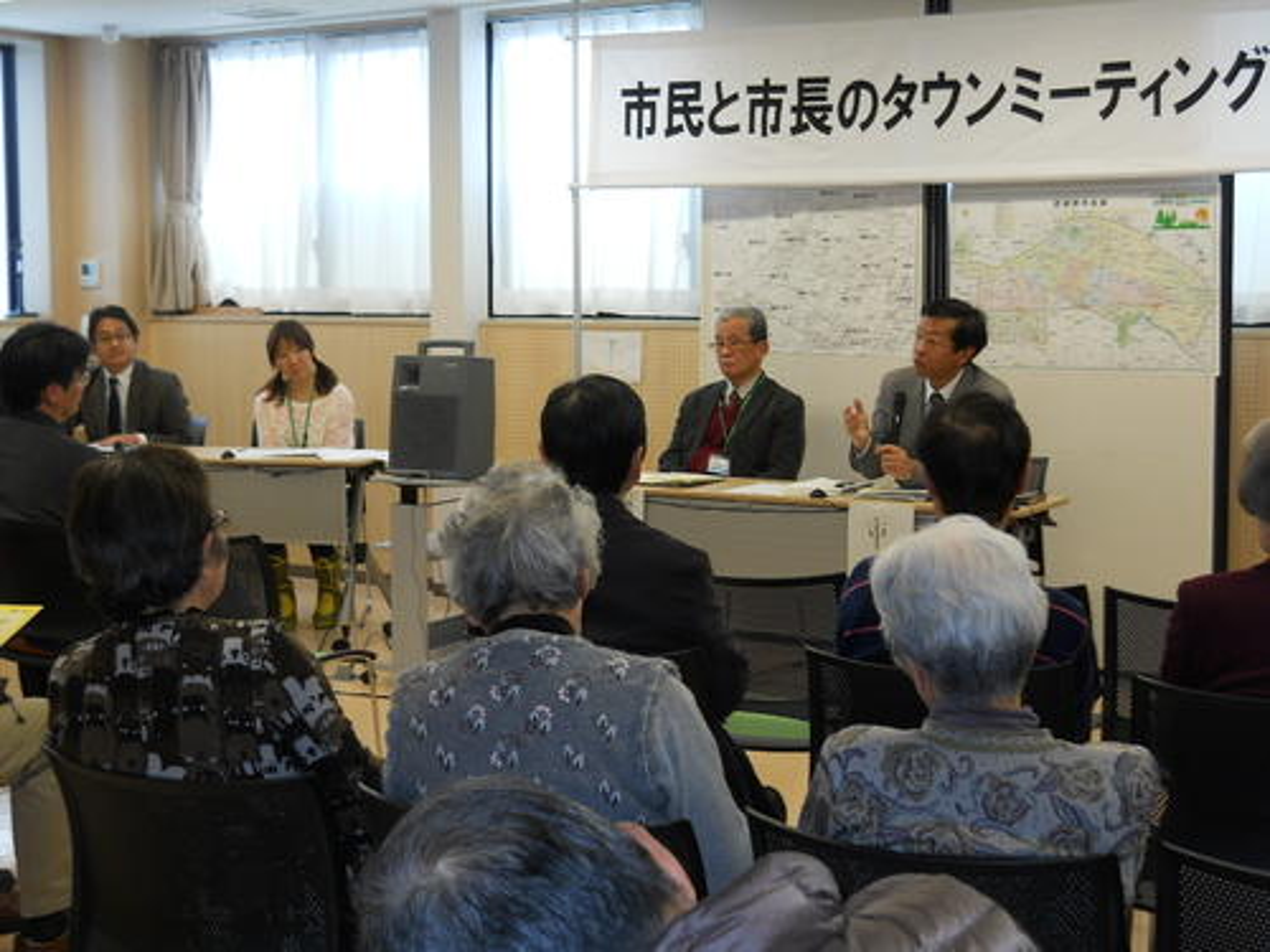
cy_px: 476
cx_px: 635
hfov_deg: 34.3
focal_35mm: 56
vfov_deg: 26.1
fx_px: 2055
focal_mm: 9.24
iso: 125
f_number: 3.6
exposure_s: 1/30
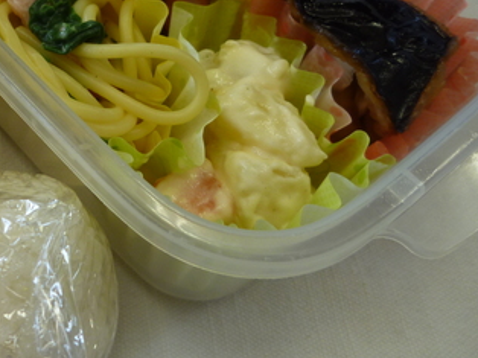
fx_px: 704
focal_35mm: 51
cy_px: 137
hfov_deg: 34.6
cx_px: 17
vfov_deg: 28.4
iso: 80
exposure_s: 1/50
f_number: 2.8
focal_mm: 4.5
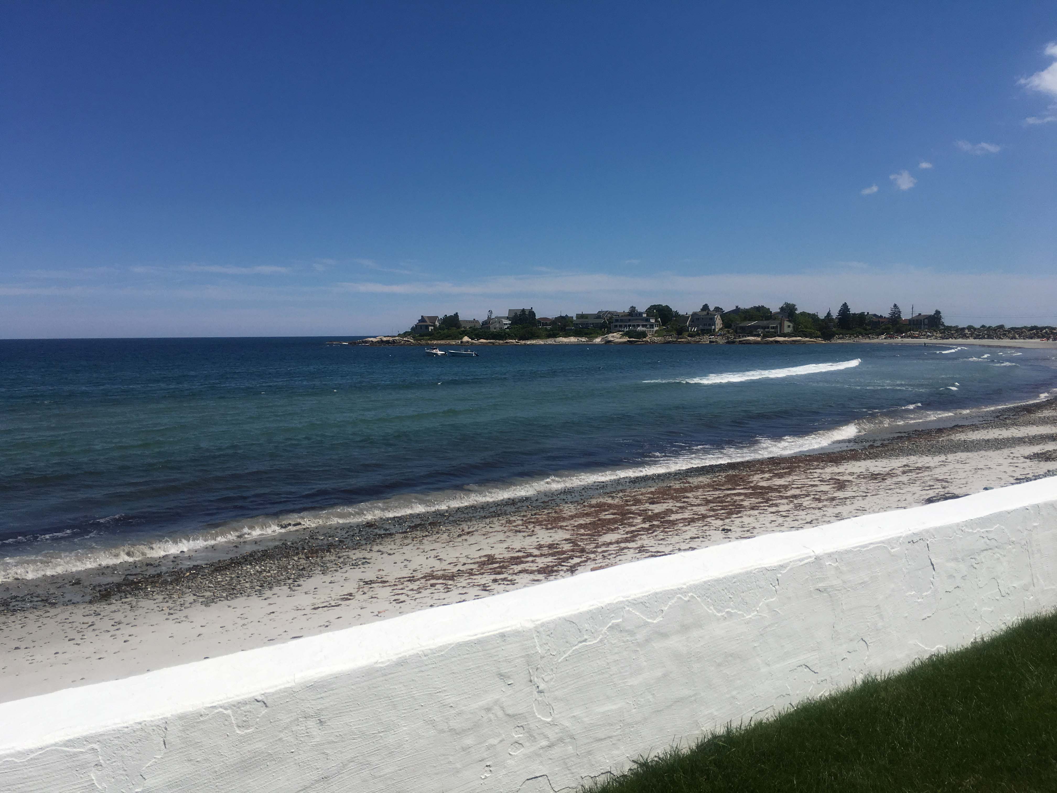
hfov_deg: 61.7
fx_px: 886
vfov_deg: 48.2
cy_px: 396
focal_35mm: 29
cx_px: 528
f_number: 2.2
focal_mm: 4.15
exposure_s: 1/4049
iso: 25
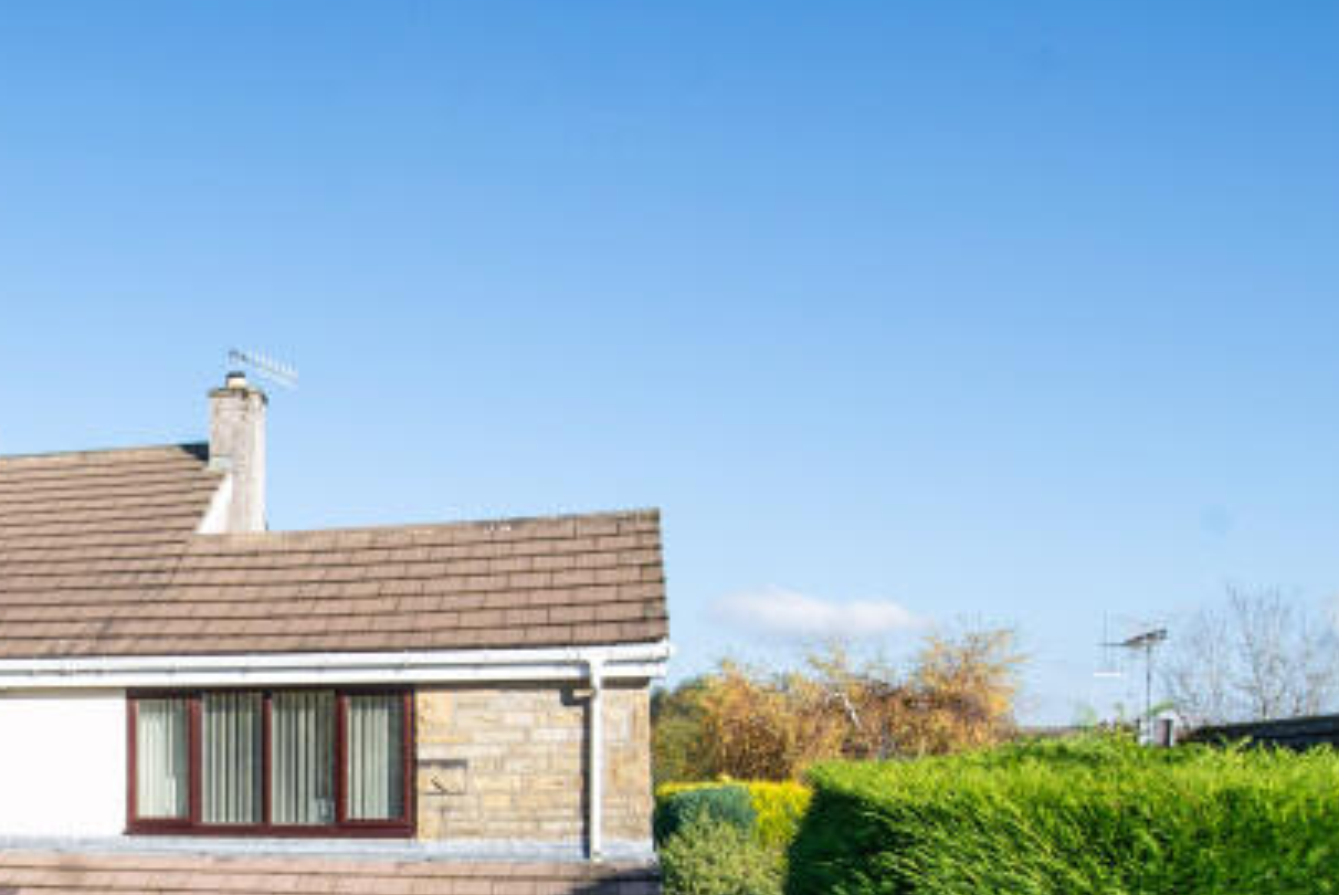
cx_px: 31
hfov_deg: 44.0
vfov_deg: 30.7
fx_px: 1414
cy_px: 1026
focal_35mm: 38
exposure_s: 1/250
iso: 140
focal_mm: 15
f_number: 8
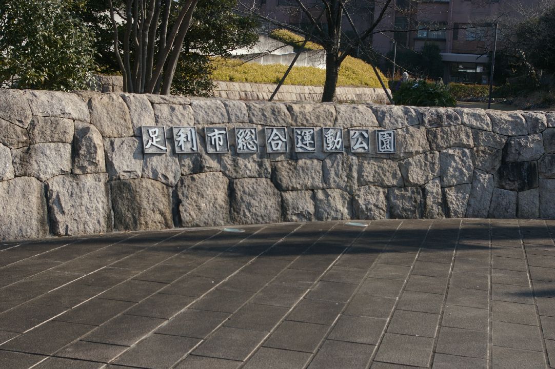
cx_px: 278
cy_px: 184
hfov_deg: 33.4
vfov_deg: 22.6
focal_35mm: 60
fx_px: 924
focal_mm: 40
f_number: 8
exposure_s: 1/250
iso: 200
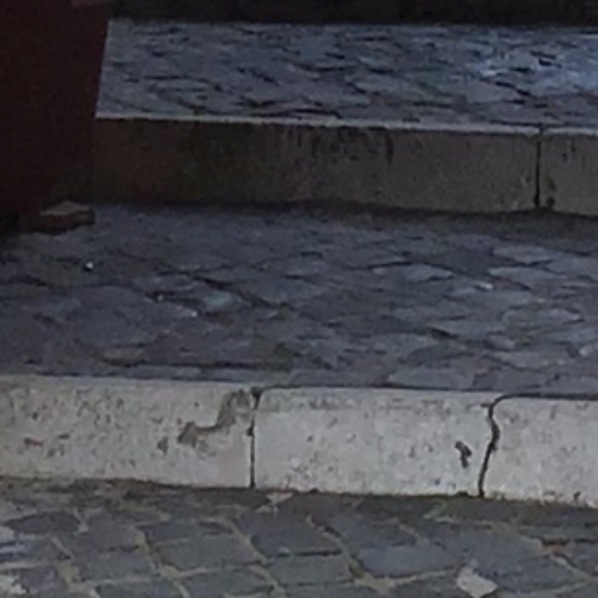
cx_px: 407
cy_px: -602
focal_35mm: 253
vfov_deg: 6.7
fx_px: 4945
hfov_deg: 6.9
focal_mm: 3.3
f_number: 2.4
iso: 25
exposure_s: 1/125
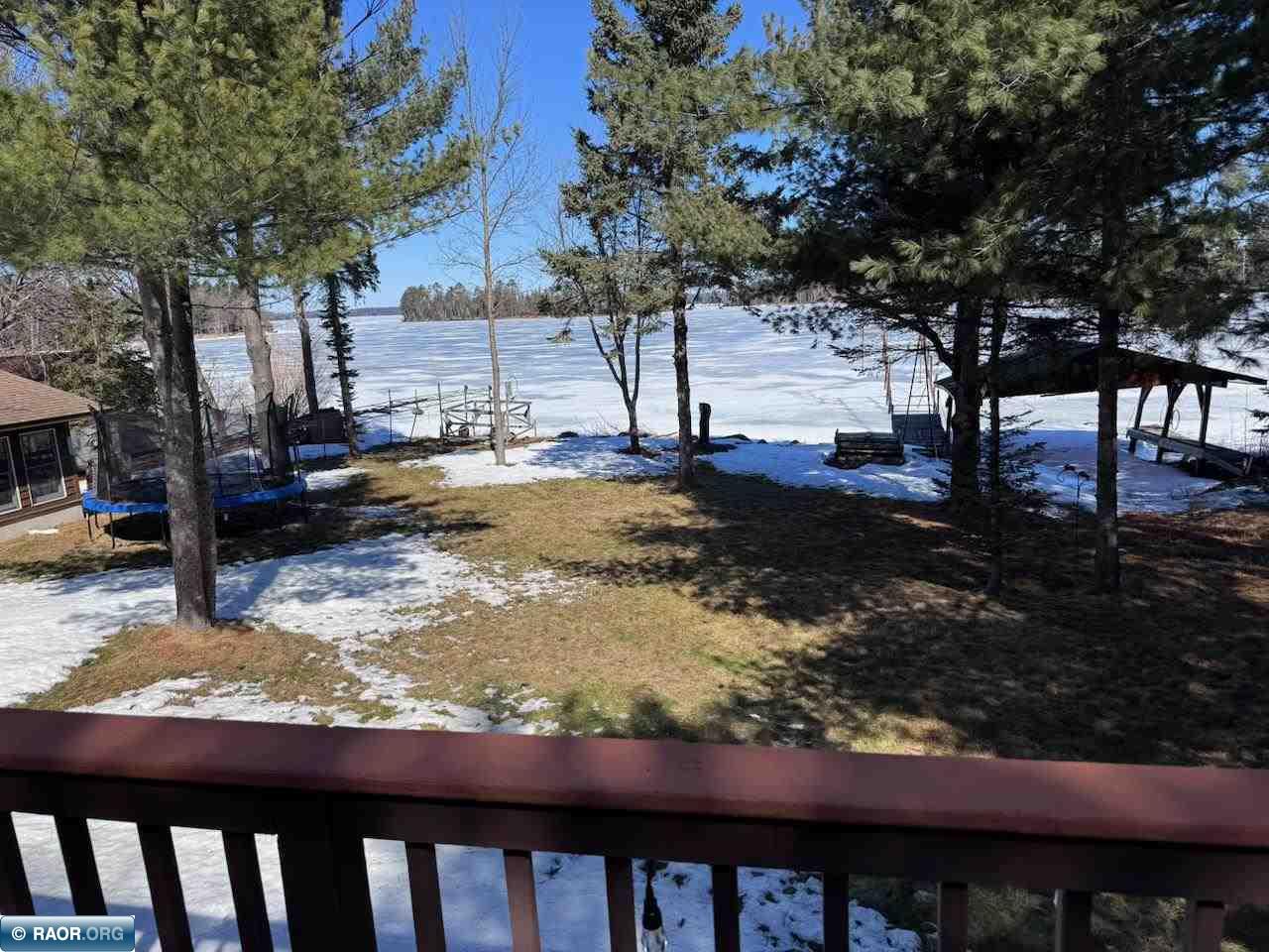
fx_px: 880
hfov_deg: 71.6
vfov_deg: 56.8
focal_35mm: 24
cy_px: 476
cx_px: 634
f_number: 1.78
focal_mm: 6.76
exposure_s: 1/4608
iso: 80
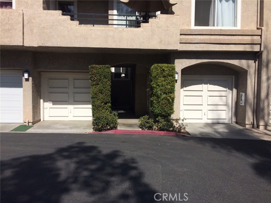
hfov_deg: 61.7
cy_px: 102
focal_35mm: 29
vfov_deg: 48.2
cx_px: 136
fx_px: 227
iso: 32
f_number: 2.2
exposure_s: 1/3731
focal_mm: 4.15
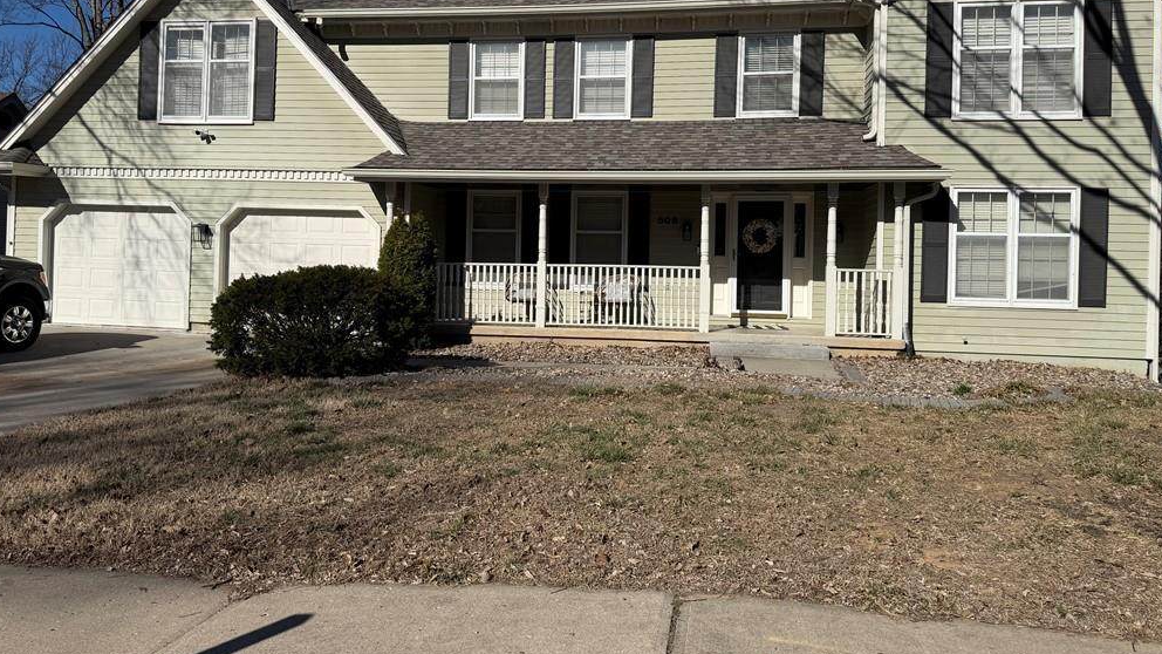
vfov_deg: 42.7
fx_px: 832
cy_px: 257
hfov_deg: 69.9
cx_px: 568
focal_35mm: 27
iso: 80
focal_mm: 6.76
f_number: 1.78
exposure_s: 1/9091
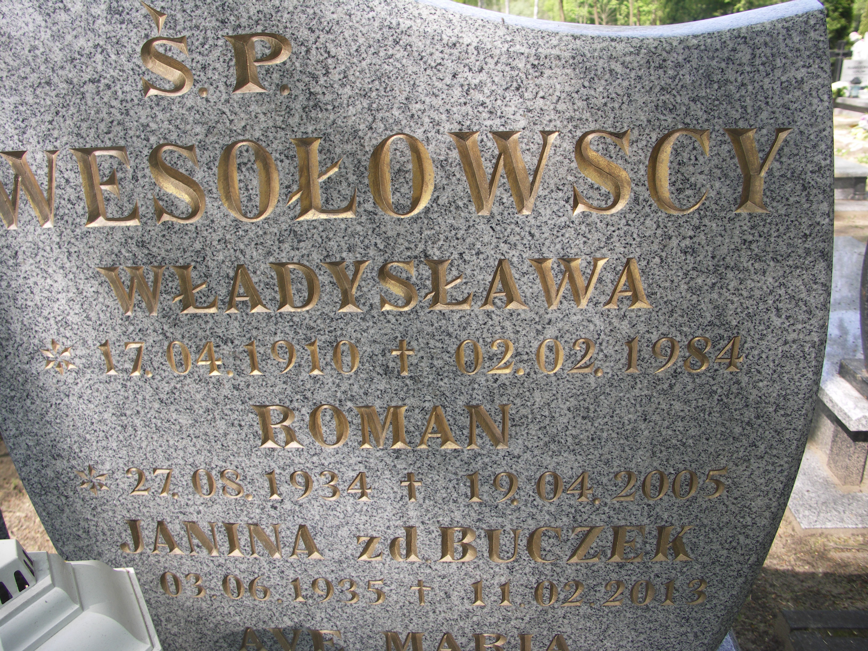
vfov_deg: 49.7
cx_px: 434
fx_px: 702
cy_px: 326
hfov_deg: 63.4
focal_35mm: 28
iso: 50
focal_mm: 7.2
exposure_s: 1/100
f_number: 3.5
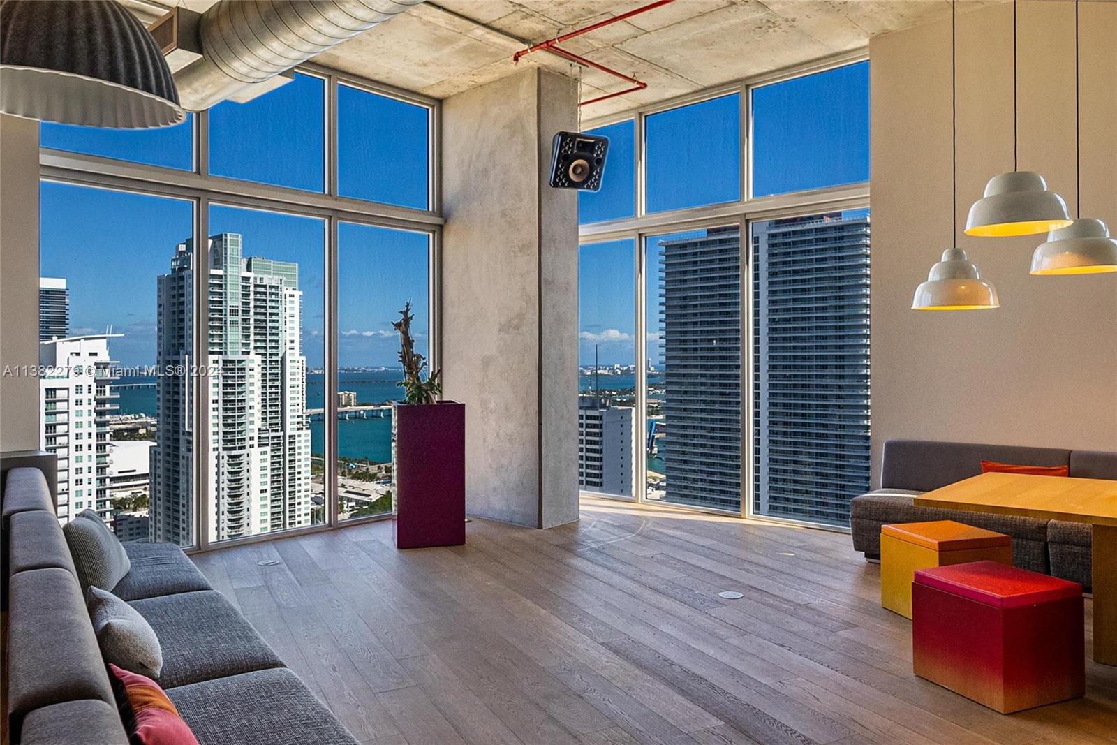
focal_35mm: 24
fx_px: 745
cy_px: 372
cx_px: 558
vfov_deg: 53.1
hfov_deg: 73.7
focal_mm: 16
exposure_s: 1/2000
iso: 1600
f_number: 5.6
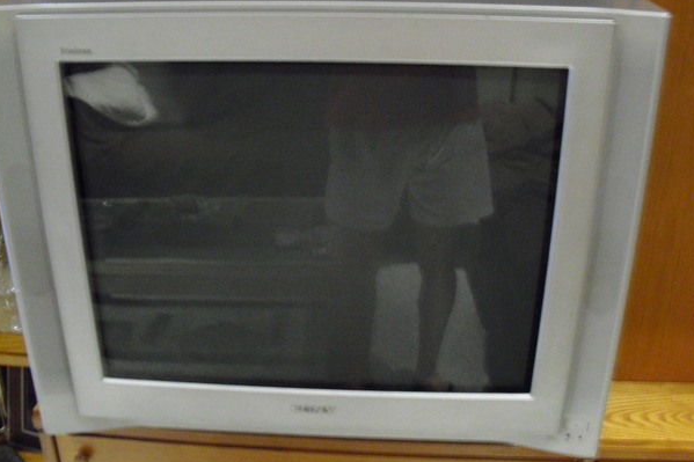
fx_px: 771
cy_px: 225
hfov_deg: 48.4
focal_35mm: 40
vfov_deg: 33.4
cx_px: 328
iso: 800
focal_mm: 6.3
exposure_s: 1/8
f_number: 3.1
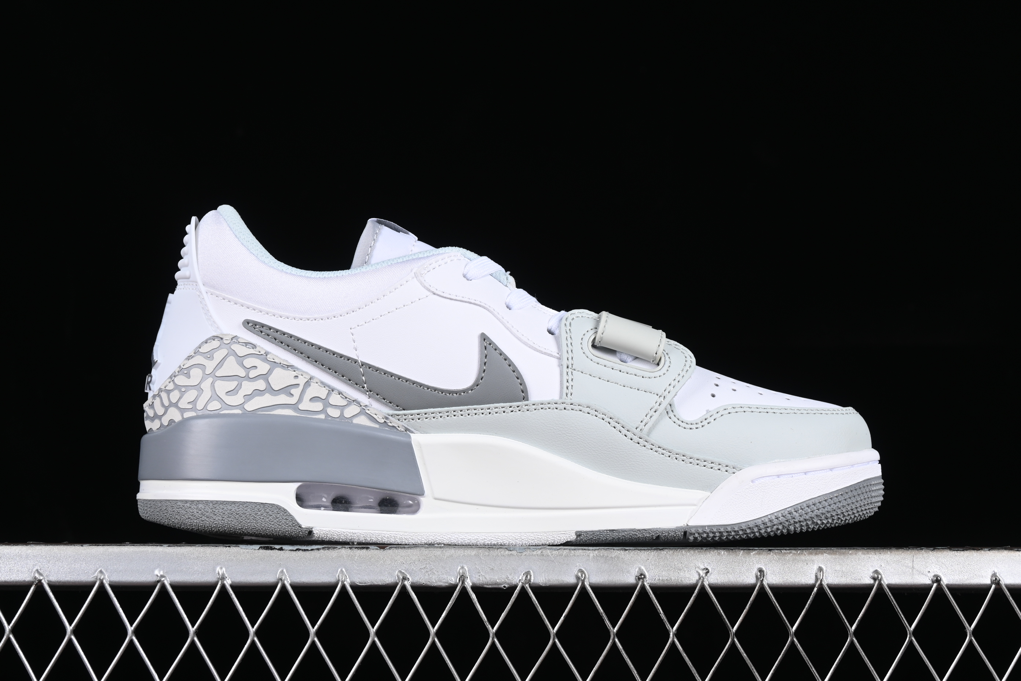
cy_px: 340
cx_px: 510
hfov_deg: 27.0
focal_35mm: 75
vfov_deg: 18.2
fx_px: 2127
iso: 160
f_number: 8
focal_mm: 50
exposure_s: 1/80
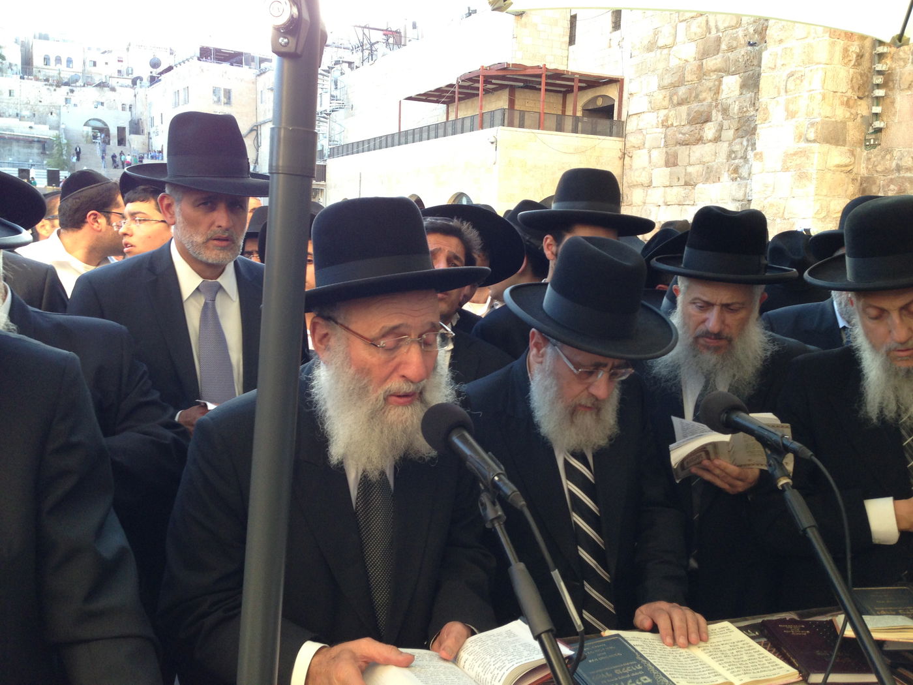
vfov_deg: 42.9
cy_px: 342
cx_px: 456
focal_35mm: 33
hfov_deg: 55.4
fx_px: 870
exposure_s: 1/120
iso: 80
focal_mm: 4.13
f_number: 2.4
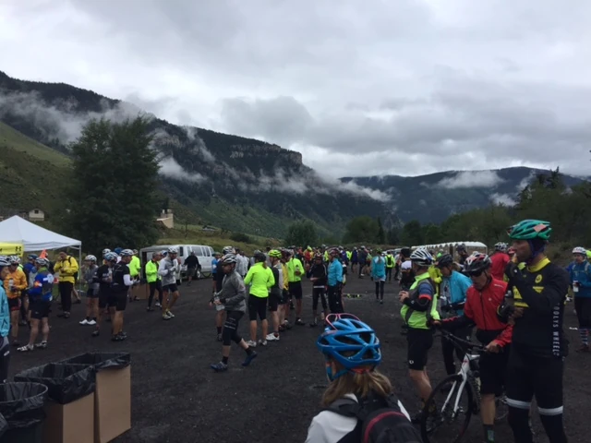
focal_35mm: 29
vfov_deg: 48.2
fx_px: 495
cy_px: 222
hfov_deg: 61.7
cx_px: 296
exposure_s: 1/860
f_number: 2.2
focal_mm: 4.15
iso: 32
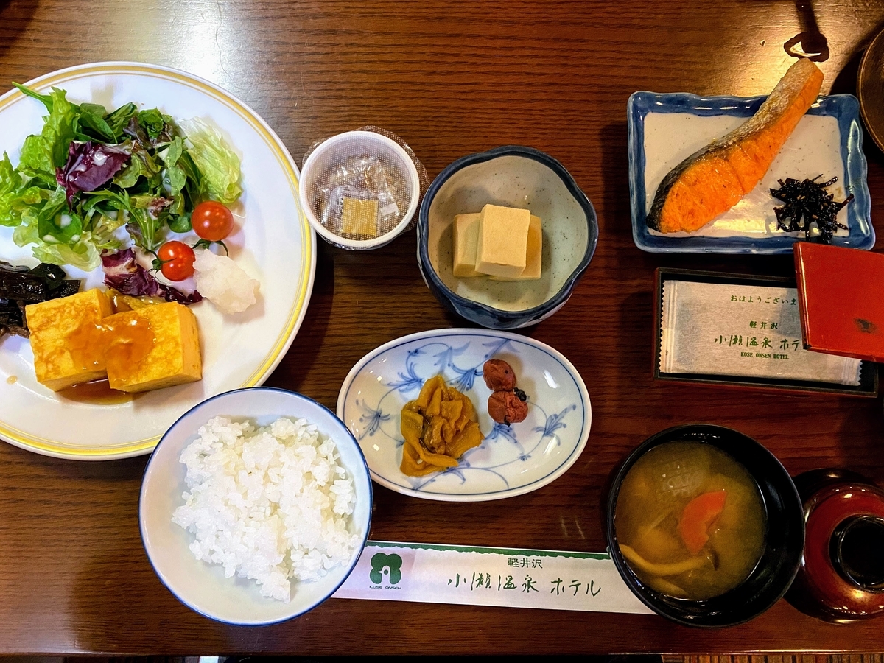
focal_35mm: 26
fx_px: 664
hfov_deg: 67.3
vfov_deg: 53.1
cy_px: 332
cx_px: 442
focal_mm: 4.25
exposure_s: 1/40
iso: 640
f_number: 1.8
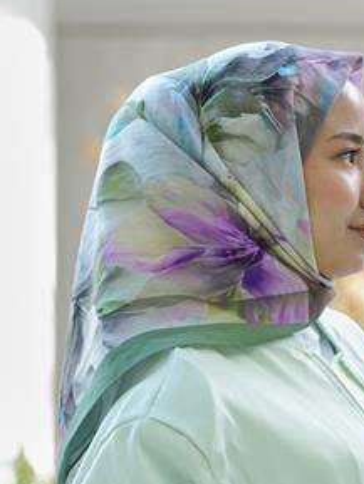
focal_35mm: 201
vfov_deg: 9.8
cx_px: 245
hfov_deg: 7.4
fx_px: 2816
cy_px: 322
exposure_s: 1/125
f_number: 5
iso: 500
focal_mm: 130
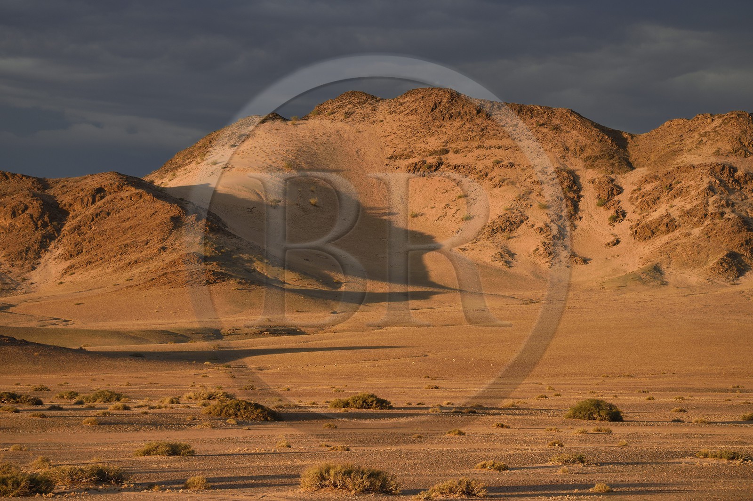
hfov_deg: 13.7
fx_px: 3135
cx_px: 376
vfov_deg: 9.1
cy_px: 250
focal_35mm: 150
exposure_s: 1/320
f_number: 4
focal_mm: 150
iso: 200
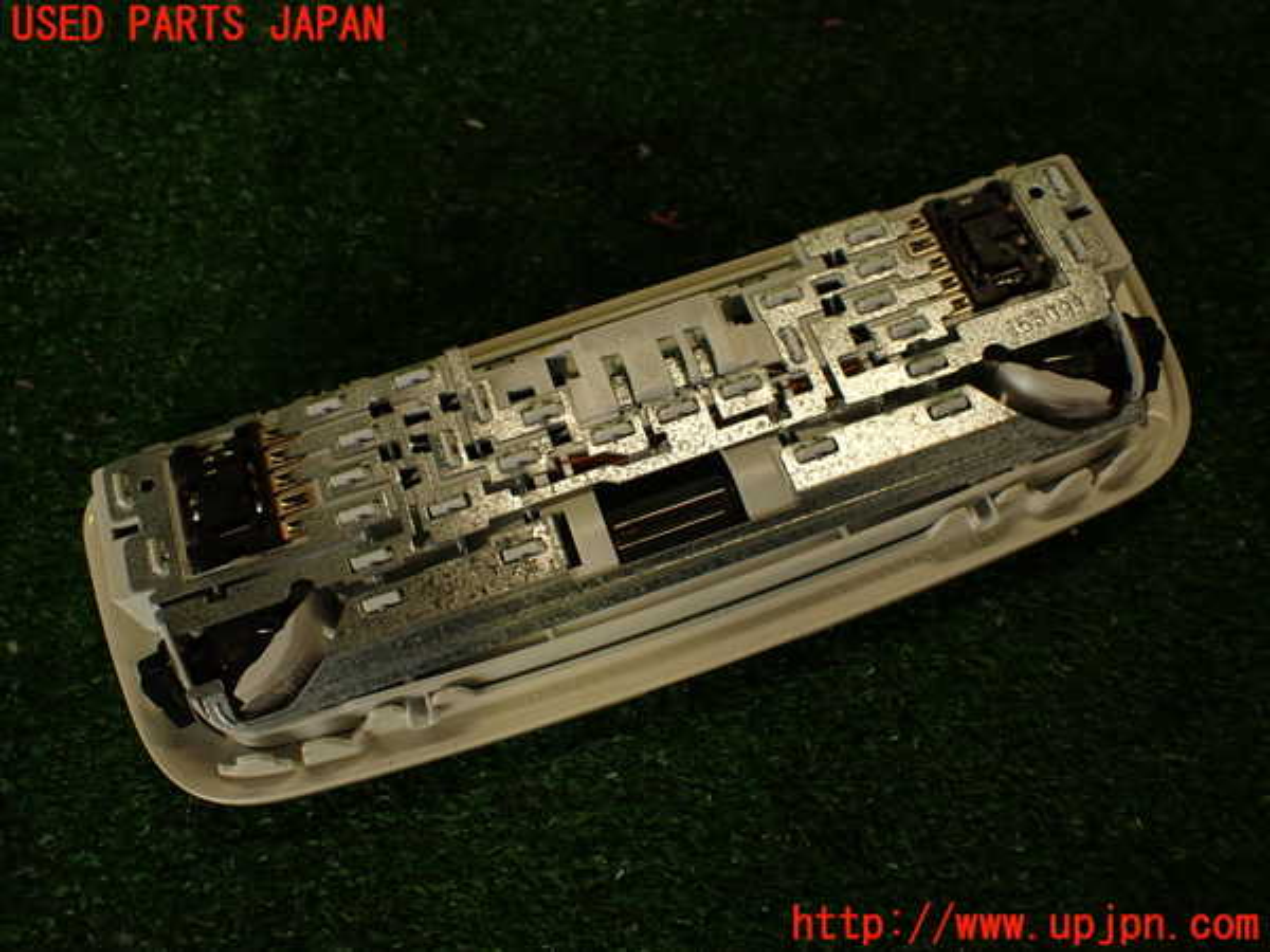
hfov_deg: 56.8
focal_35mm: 32
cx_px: 635
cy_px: 476
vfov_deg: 44.2
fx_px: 1174
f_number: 2.4
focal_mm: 5.79
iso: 100
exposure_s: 1/100
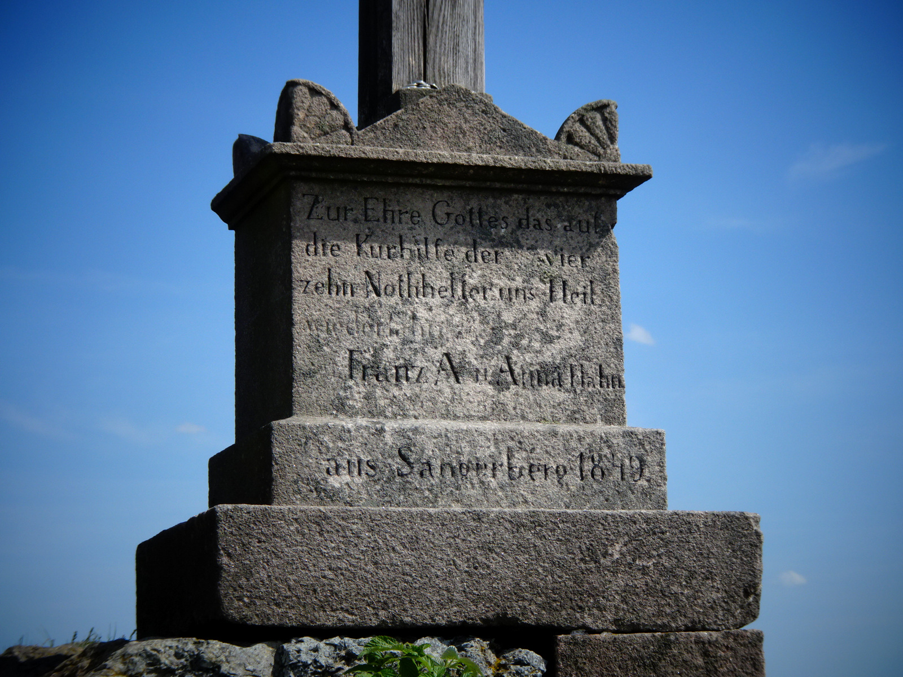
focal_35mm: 96
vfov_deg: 15.4
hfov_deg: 20.4
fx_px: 2504
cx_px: 452
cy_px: 338
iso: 80
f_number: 5
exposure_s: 1/640
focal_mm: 16.46
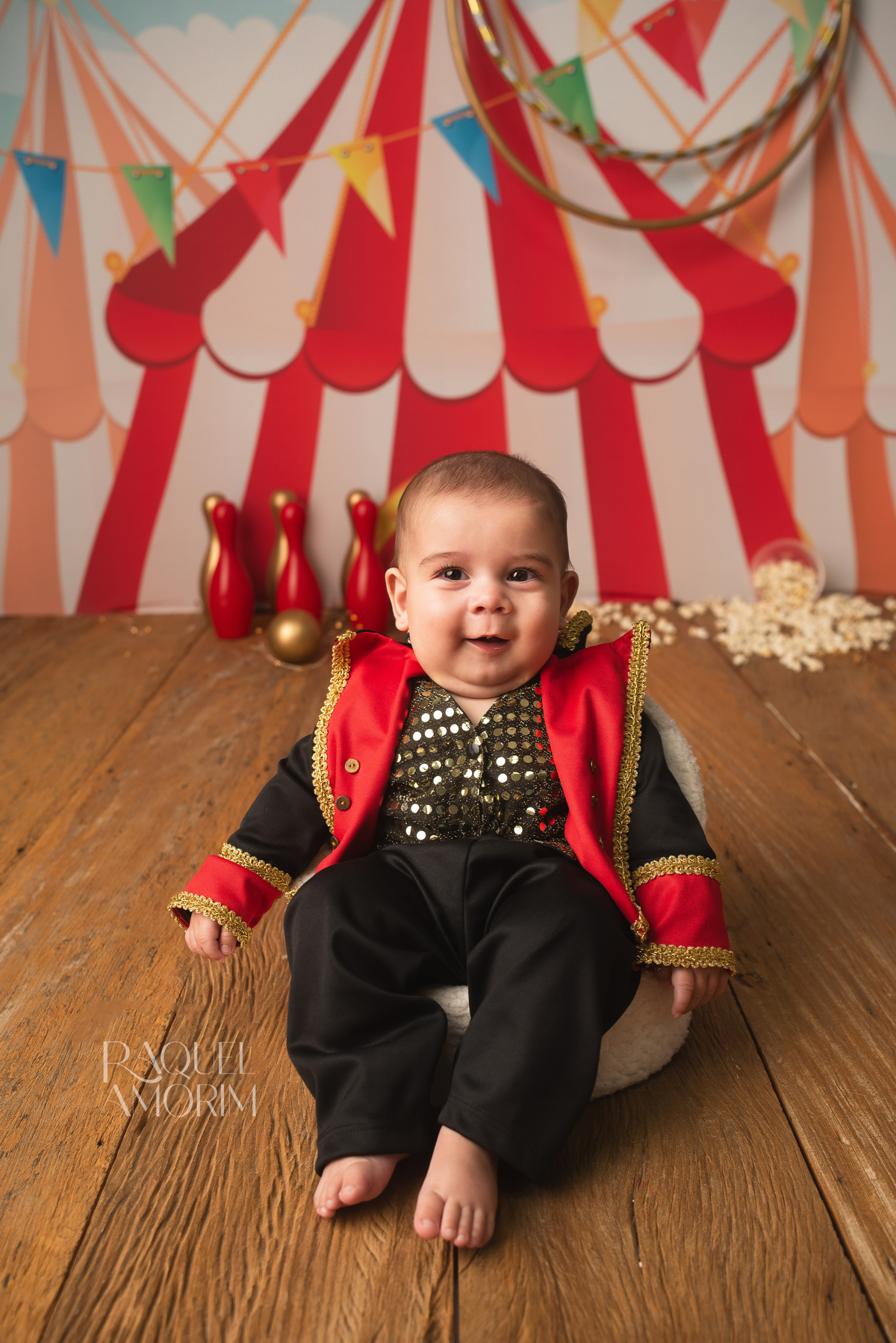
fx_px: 1306
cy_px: 672
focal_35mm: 35
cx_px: 448
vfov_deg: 54.4
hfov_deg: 37.9
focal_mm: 35
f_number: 3.2
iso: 160
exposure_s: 1/125
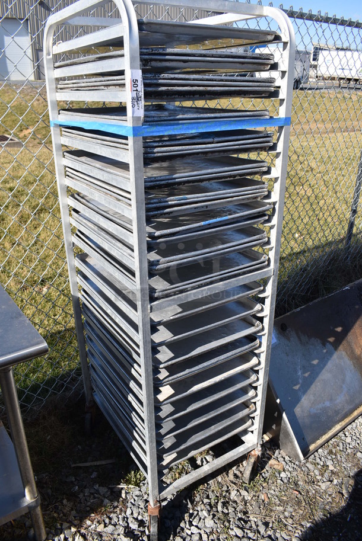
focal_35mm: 27
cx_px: 181
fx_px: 407
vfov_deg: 67.3
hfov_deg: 48.0
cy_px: 270
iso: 200
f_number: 8
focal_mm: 18
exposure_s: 1/400
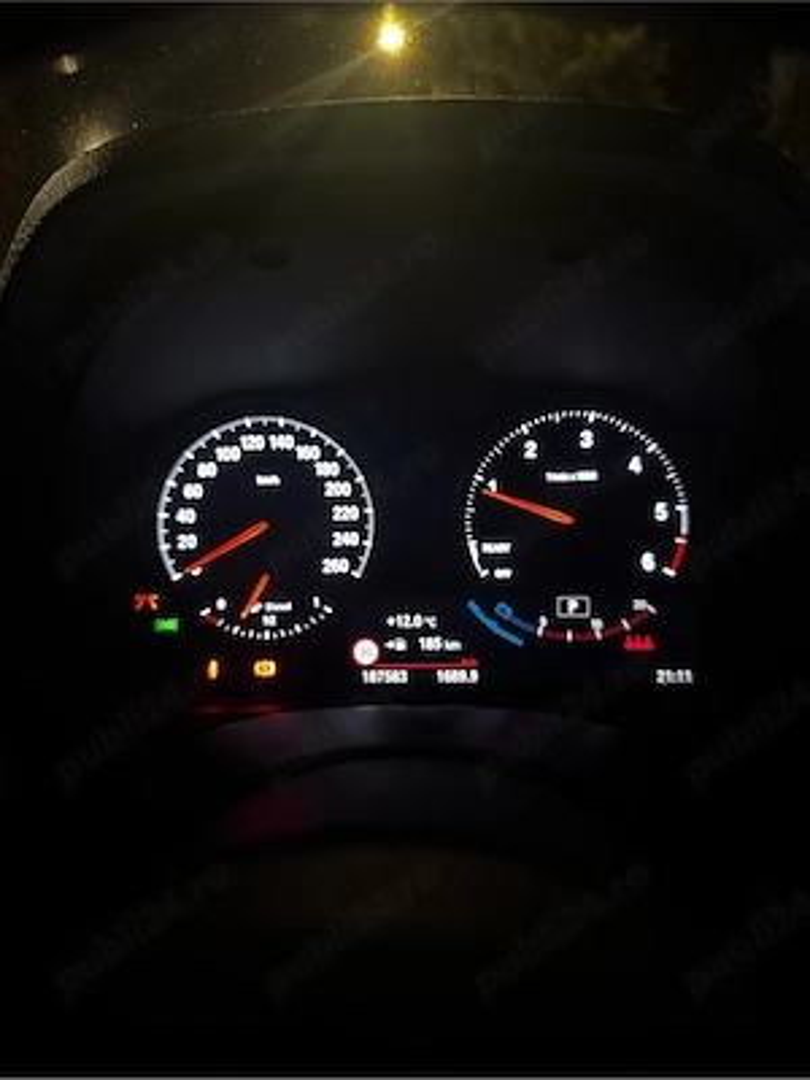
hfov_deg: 56.8
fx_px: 749
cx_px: 405
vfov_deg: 71.6
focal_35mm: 24
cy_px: 540
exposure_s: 1/30
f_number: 1.78
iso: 1600
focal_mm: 6.76
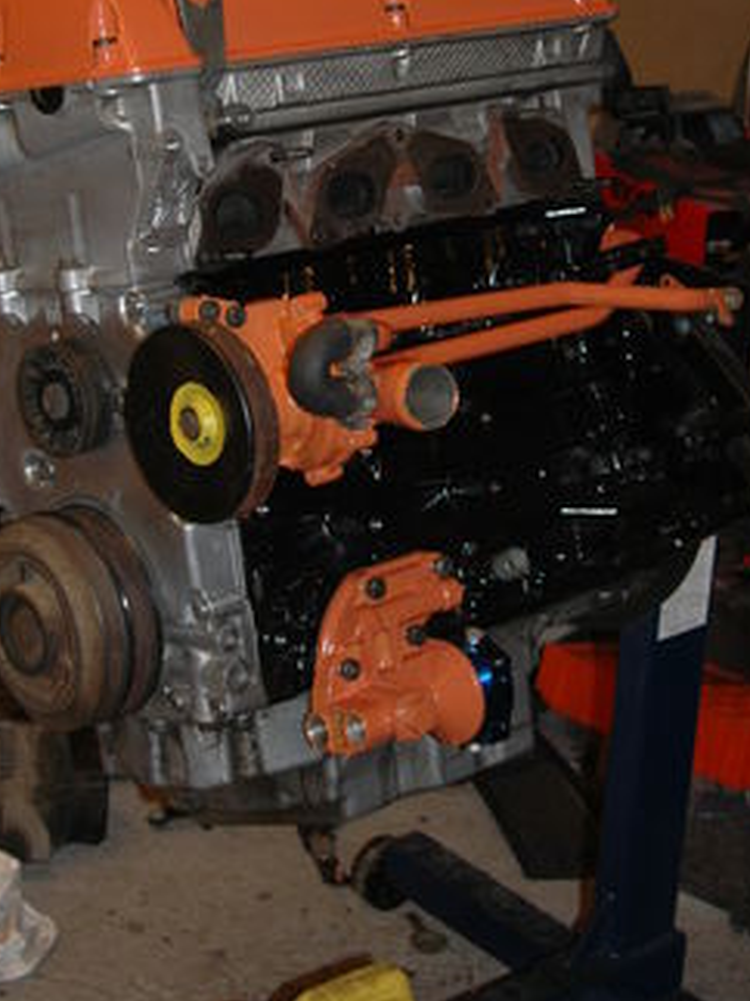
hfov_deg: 18.4
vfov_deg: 24.0
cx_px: 437
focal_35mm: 80
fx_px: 2313
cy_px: 189
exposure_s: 1/60
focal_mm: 28
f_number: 3.5
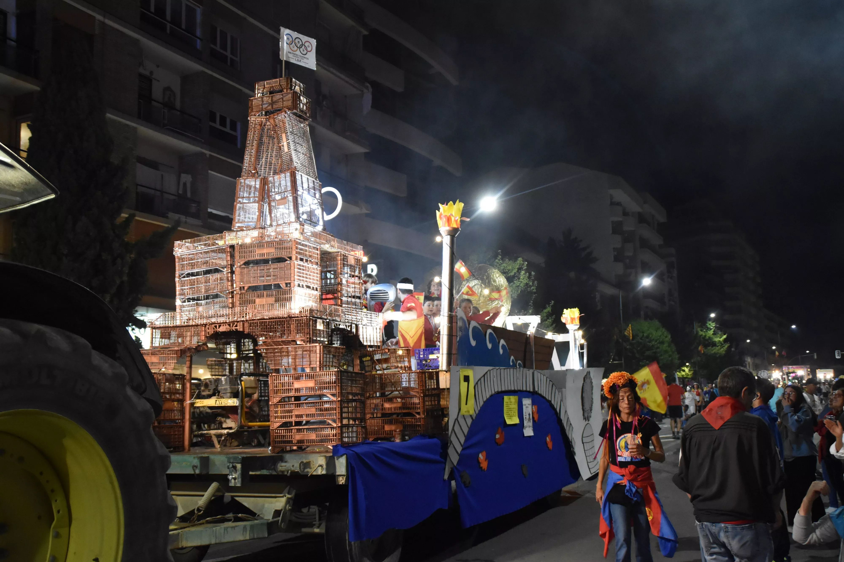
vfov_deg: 35.5
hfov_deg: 51.3
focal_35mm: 38
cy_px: 281
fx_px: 879
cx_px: 422
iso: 3200
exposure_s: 1/80
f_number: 3.8
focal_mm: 25
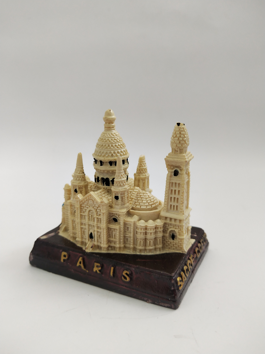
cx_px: 132
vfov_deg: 60.0
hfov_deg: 46.8
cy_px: 177
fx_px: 306
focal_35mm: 30
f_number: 1.8
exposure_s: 1/50
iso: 131
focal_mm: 3.95
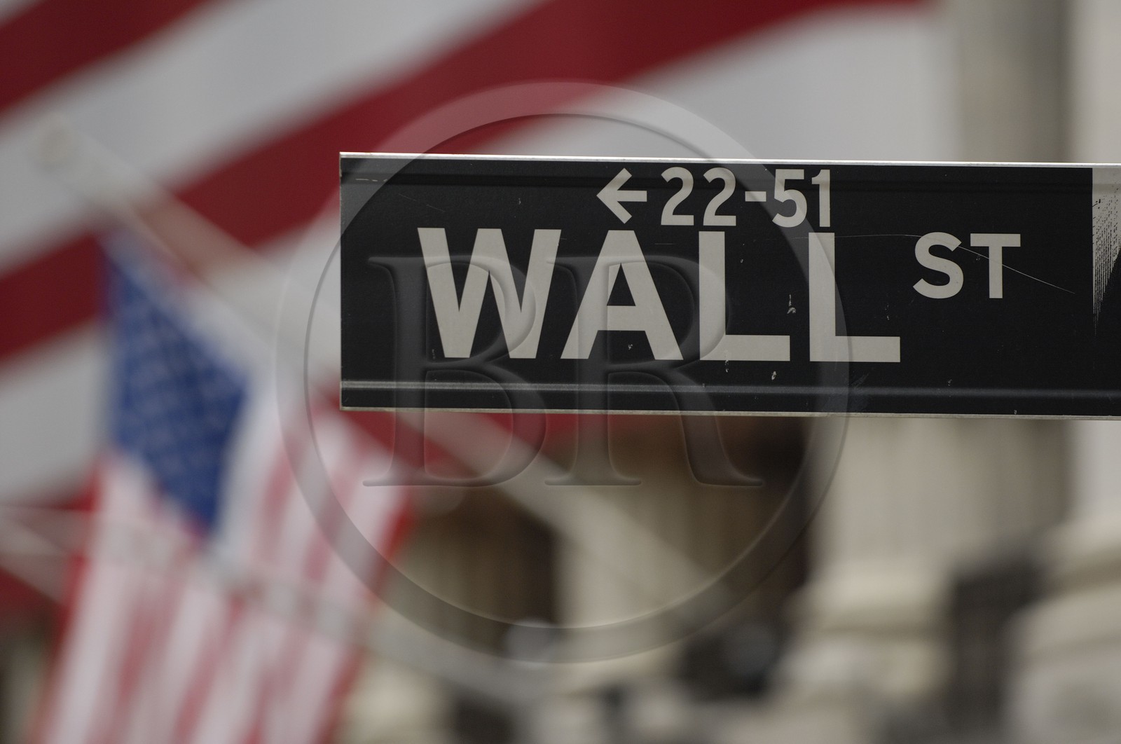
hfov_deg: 8.6
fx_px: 7463
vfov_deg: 5.7
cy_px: 372
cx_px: 560
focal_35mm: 240
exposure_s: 1/160
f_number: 2.8
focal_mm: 160
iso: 200
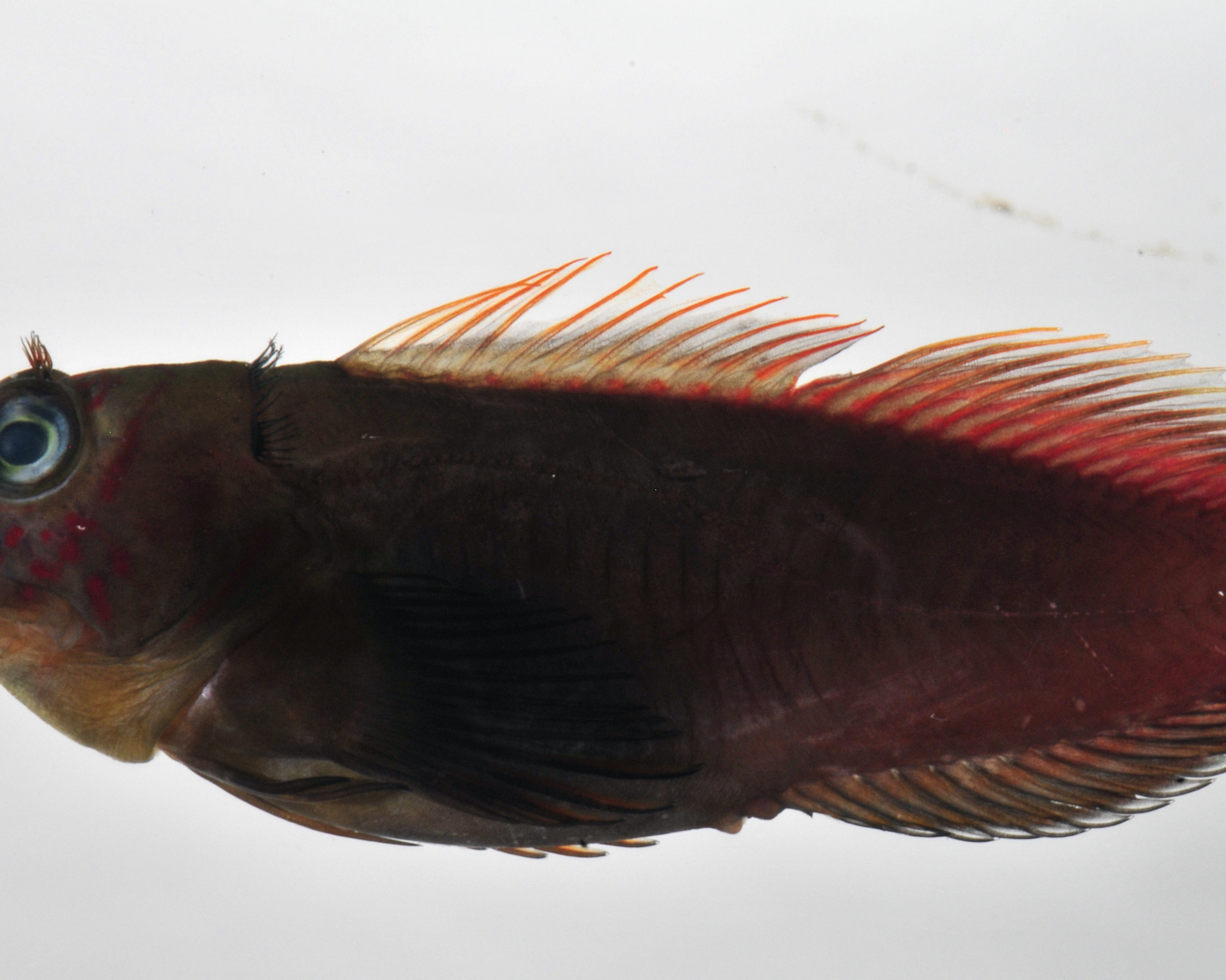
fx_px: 8626
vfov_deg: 6.5
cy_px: 641
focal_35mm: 238
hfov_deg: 8.1
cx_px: 797
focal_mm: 105
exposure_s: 1/60
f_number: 36
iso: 200
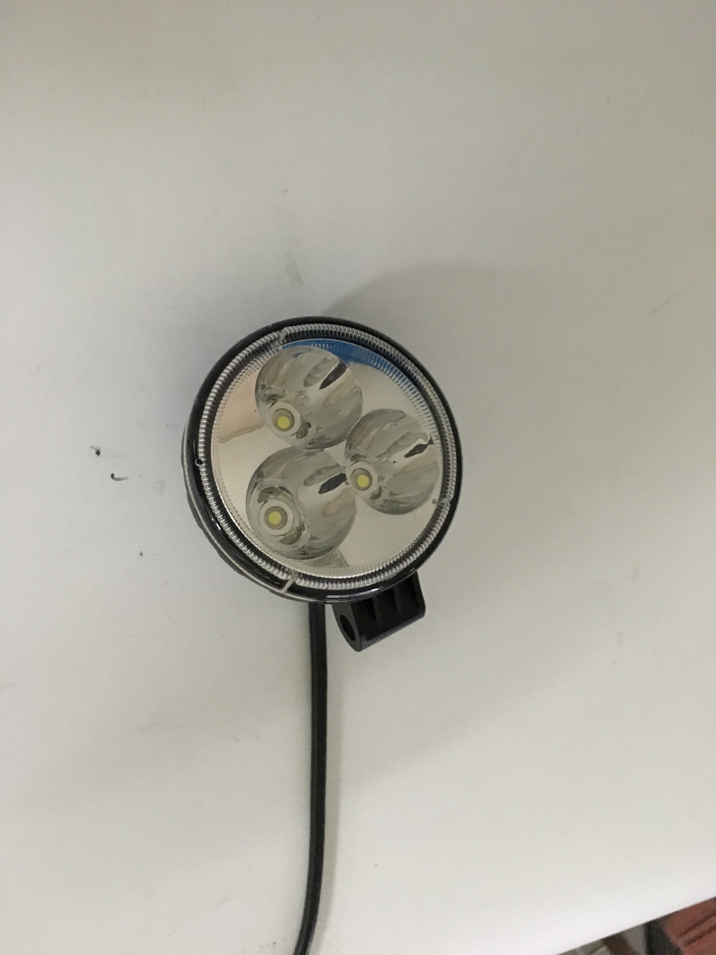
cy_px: 478
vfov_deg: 61.7
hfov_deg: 48.2
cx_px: 358
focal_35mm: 29
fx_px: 800
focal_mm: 4.15
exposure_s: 1/17
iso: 500
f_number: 2.2
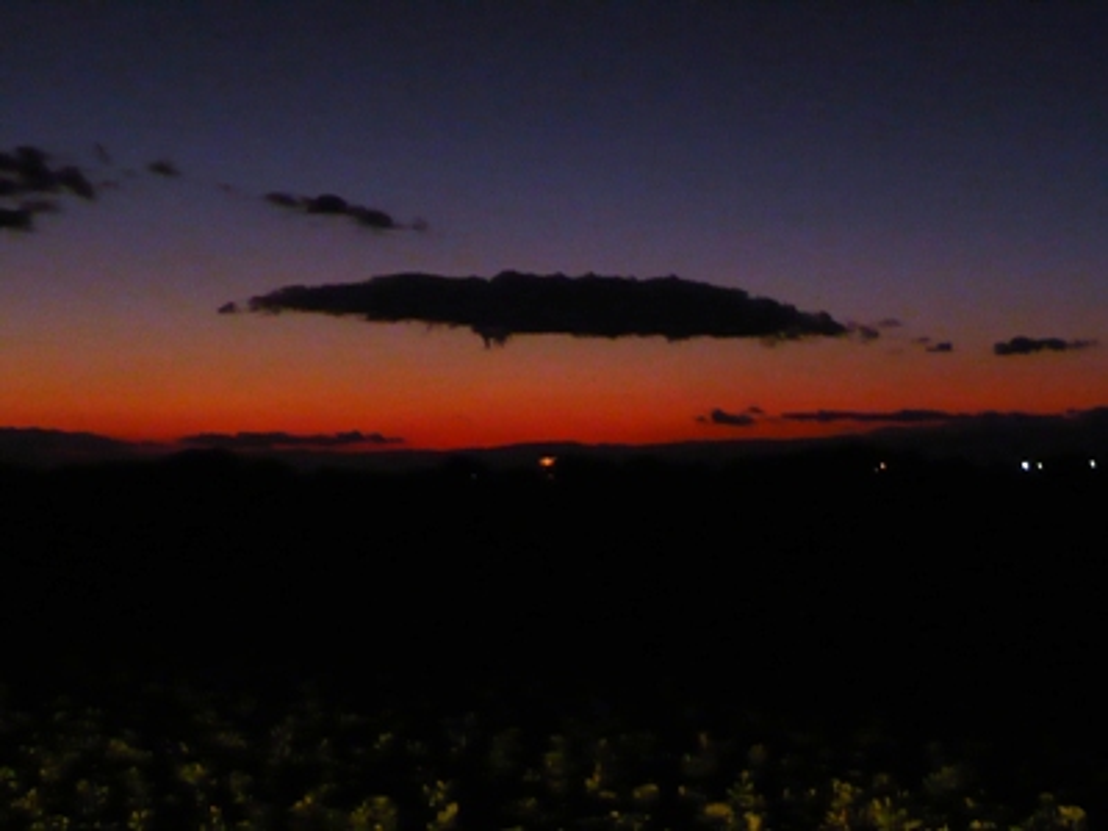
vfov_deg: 24.4
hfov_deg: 32.2
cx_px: 554
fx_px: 1920
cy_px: 416
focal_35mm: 60
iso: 200
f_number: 3.3
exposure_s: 1/8
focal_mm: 6.6
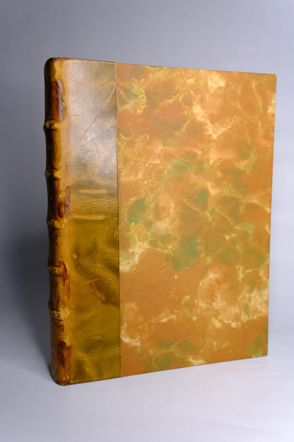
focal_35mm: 29
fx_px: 355
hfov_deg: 45.0
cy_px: 221
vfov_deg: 63.7
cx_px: 147
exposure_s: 1/100
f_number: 3.5
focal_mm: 19.6
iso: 2000
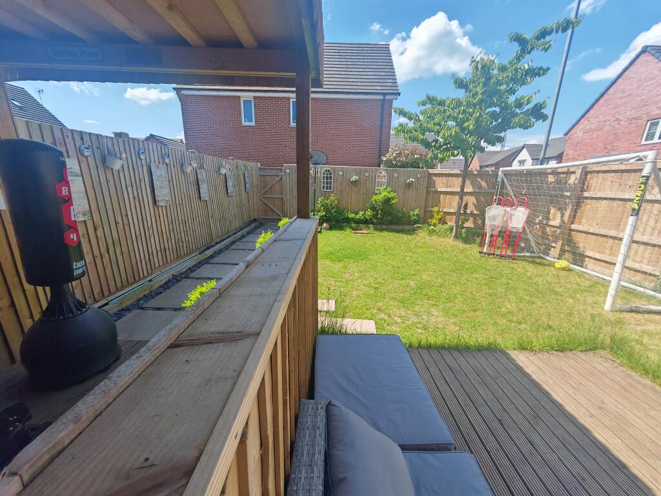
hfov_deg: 106.2
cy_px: 248
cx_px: 330
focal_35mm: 13
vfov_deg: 89.9
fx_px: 248
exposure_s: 1/440
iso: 50
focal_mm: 1.82
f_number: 2
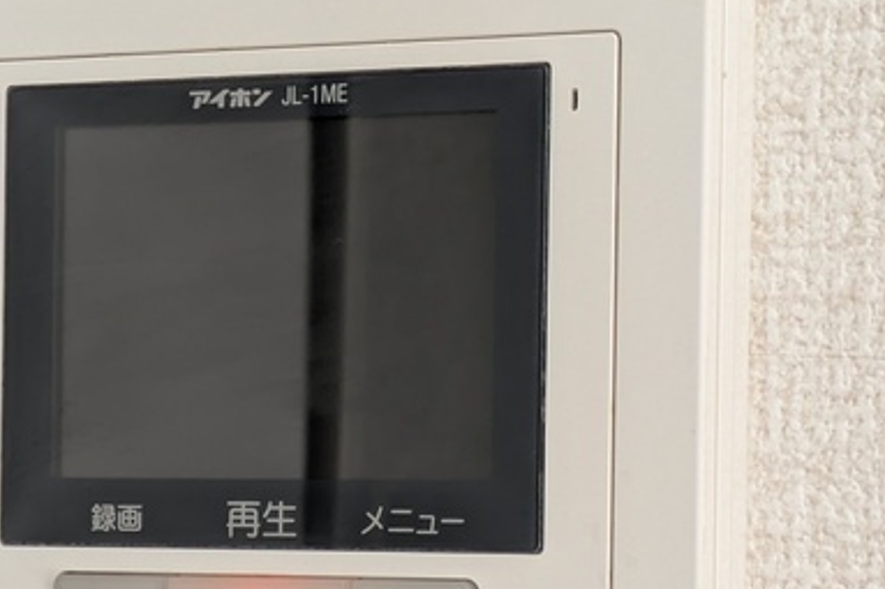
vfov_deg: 10.3
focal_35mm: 133
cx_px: 326
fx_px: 3268
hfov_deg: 15.4
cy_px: 485
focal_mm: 5.43
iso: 100
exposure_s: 1/120
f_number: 1.89
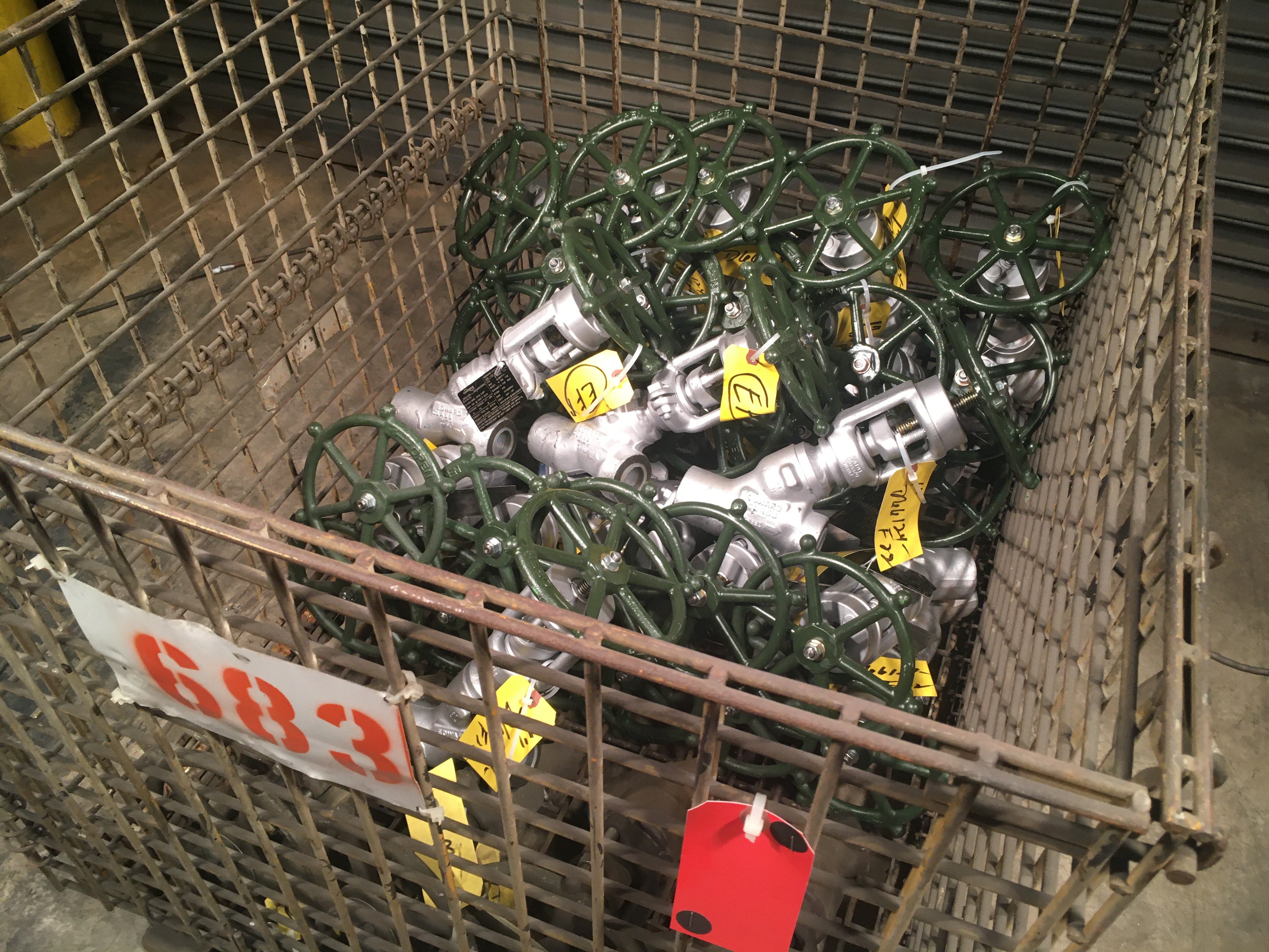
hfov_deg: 61.7
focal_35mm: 29
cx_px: 634
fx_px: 1063
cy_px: 476
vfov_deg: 48.2
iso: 64
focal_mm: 4.15
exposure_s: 1/30
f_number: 2.2
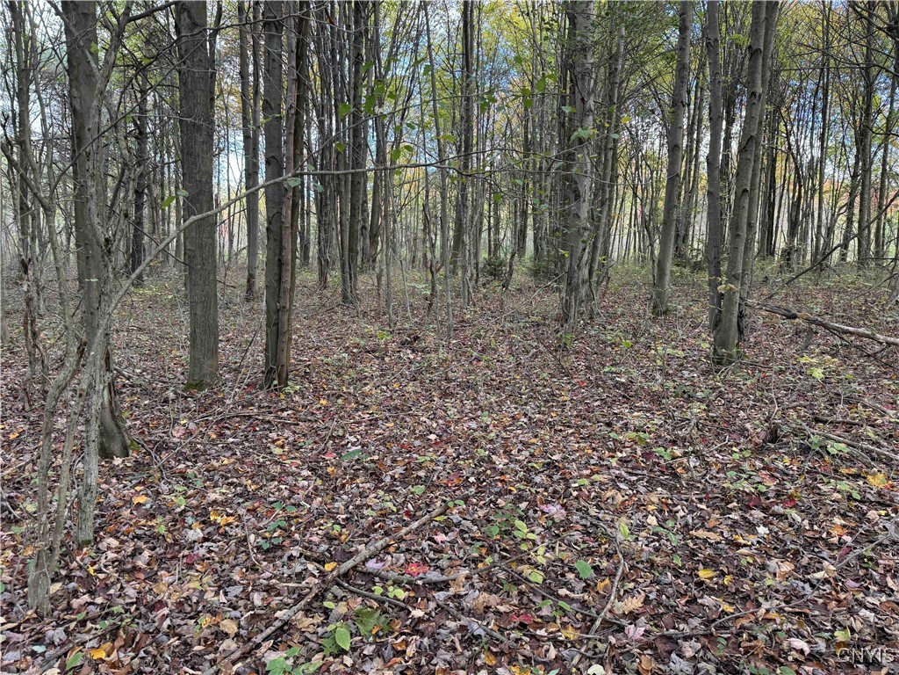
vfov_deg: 56.8
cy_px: 338
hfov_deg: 71.6
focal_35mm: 24
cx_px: 450
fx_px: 623
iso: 125
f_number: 1.78
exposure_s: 1/121
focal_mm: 6.76
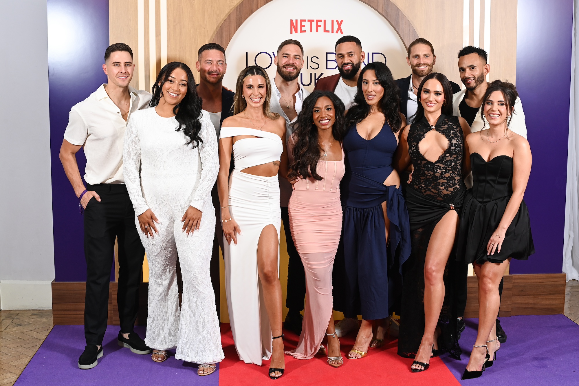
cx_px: 290
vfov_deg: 27.0
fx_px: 804
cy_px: 193
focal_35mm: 50
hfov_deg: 39.6
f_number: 7.1
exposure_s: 1/250
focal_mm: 50
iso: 800
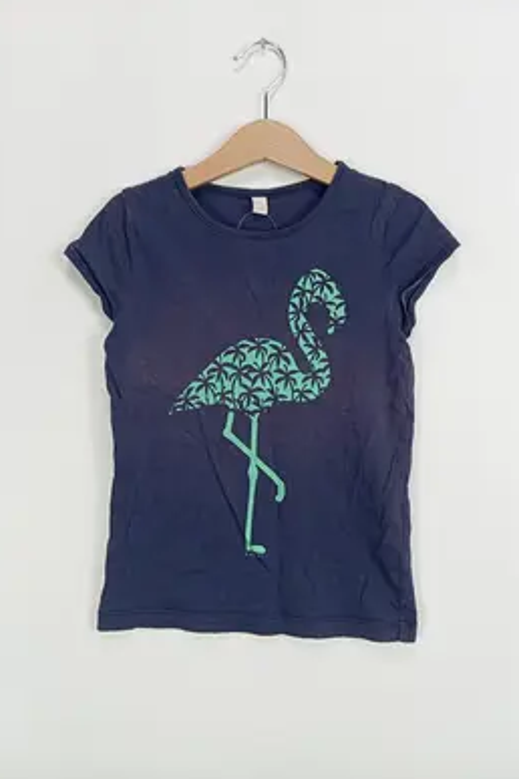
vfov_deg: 61.9
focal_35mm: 30
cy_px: 380
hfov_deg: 43.6
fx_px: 649
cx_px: 266
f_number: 1.8
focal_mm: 4.22
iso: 111
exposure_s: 1/100
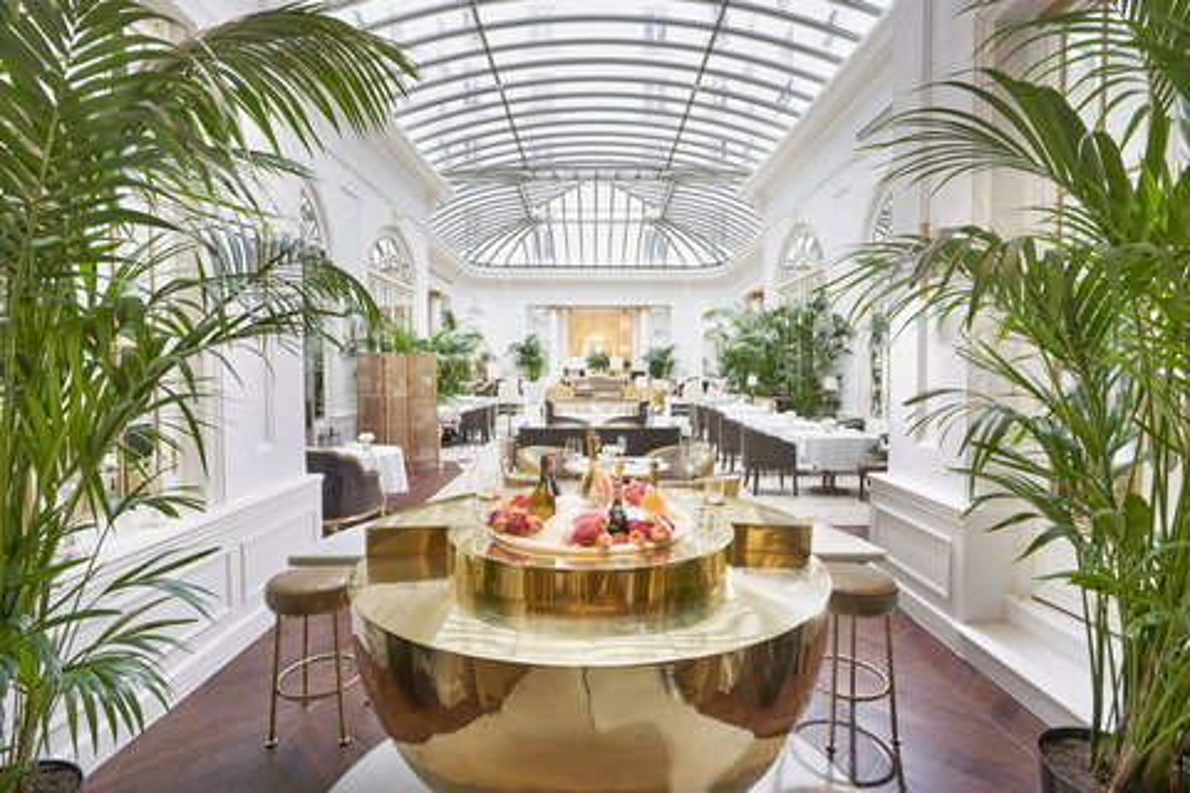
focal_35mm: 17
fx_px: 562
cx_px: 595
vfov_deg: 70.4
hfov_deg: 93.3
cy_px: 396
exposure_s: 1/1.25
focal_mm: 17
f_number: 9
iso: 100
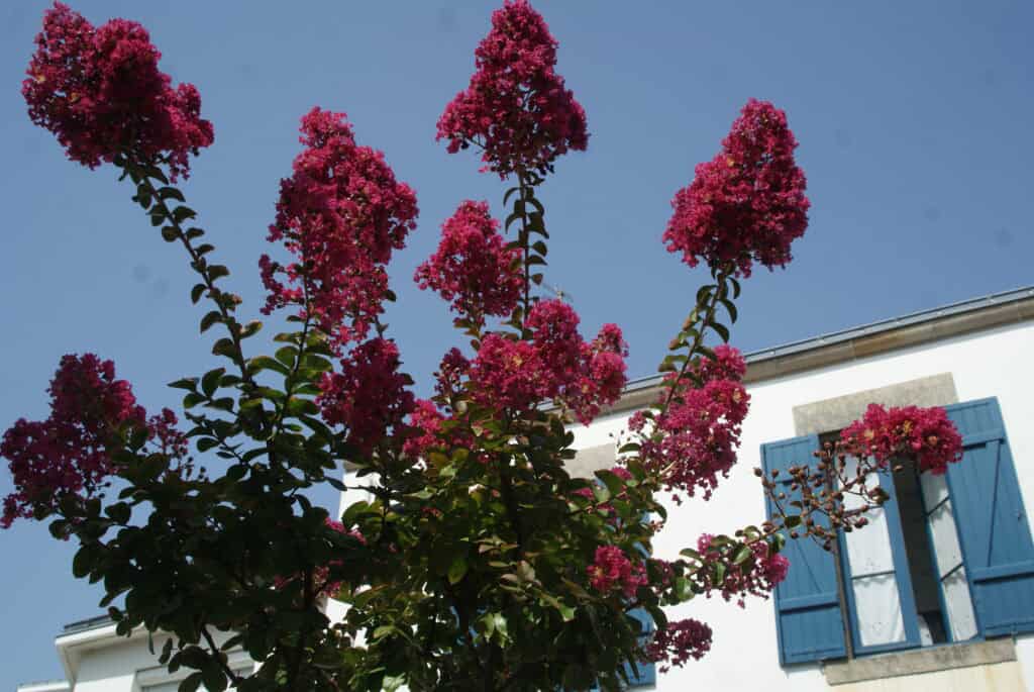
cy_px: 346
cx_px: 517
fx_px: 1035
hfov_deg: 53.1
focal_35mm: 36
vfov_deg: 37.0
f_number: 9
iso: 100
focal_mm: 24
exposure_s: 1/200
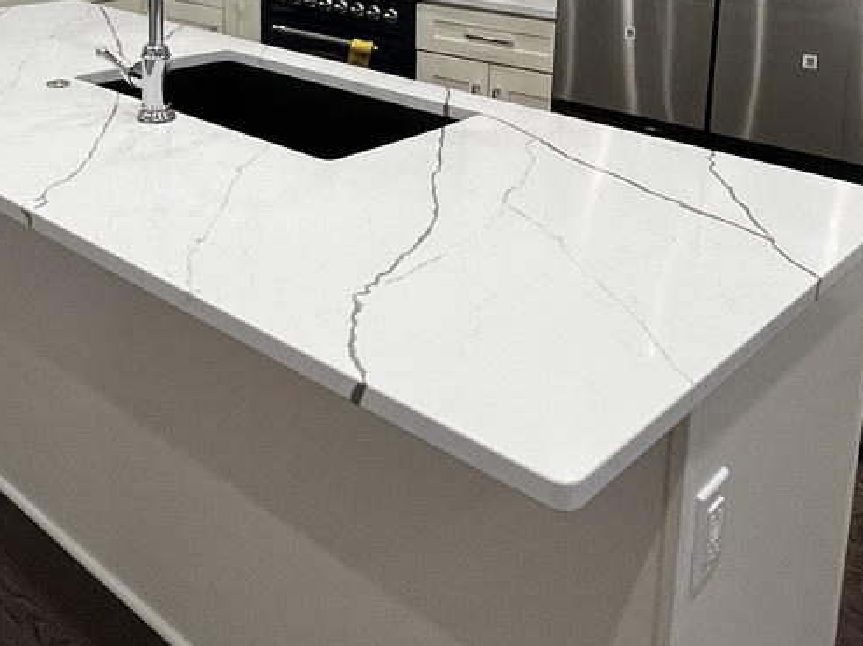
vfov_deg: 34.8
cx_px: 385
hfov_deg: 48.9
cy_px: 28
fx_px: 947
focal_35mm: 38
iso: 160
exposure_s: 1/120
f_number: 1.8
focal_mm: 1.57
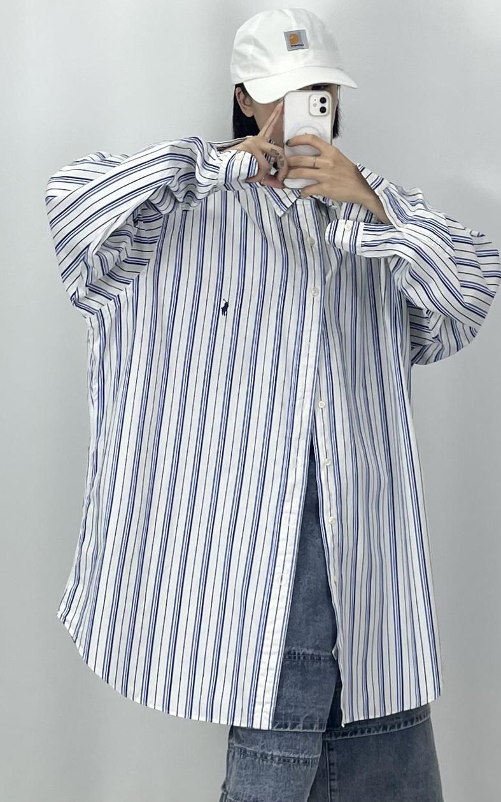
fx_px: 612
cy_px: 398
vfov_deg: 66.5
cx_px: 275
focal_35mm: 28
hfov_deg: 44.5
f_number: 1.6
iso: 32
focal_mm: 4.2
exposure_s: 1/219
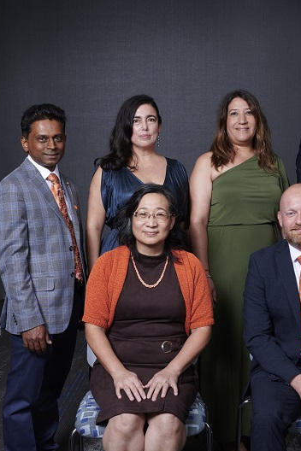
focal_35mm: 53
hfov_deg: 25.4
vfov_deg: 37.5
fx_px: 665
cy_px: 226
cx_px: 199
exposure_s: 1/125
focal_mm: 35
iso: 400
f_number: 11
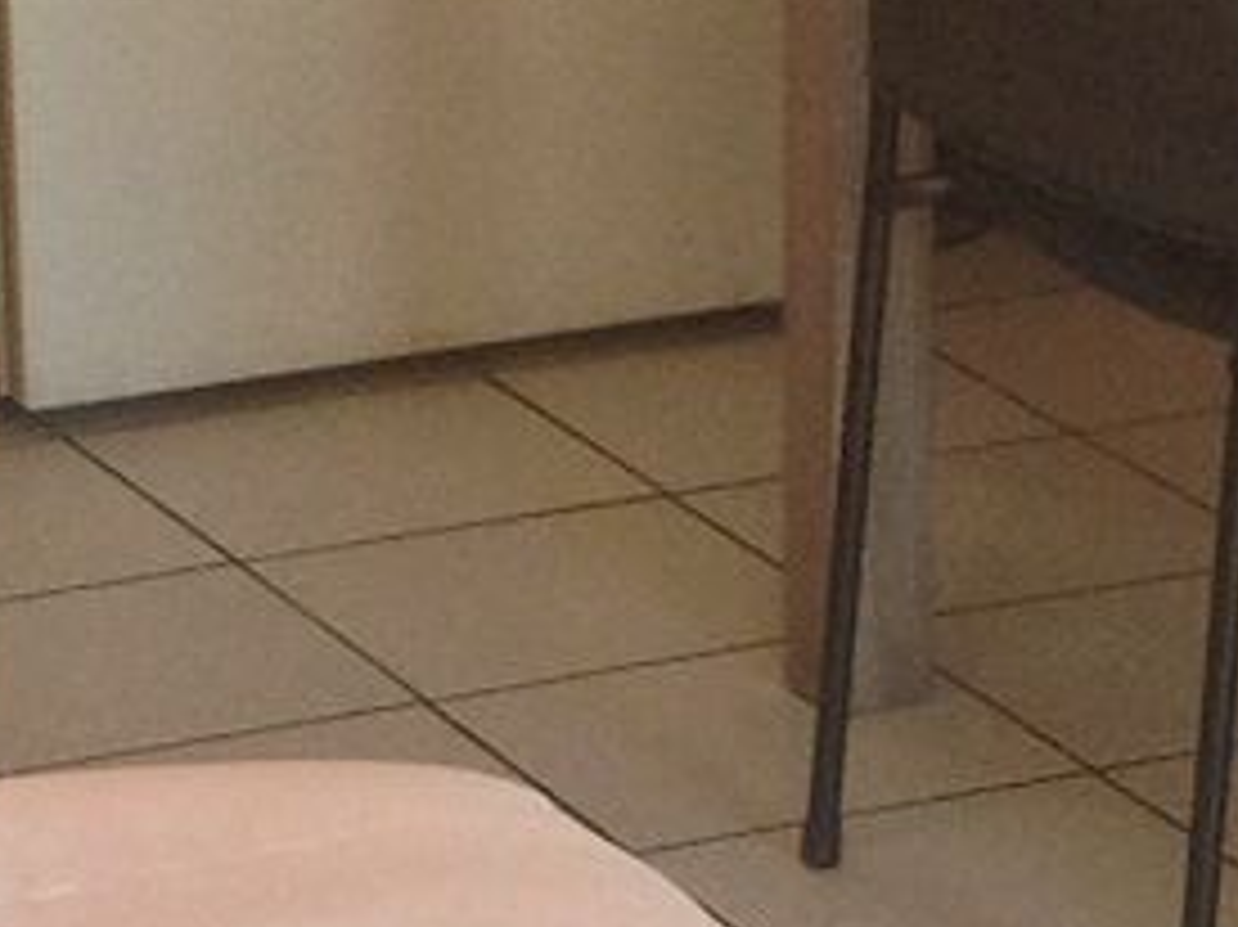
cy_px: 32
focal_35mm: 255
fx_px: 9116
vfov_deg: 5.8
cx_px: 1490
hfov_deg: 7.7
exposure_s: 1/120
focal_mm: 4.28
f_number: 2.4
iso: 80
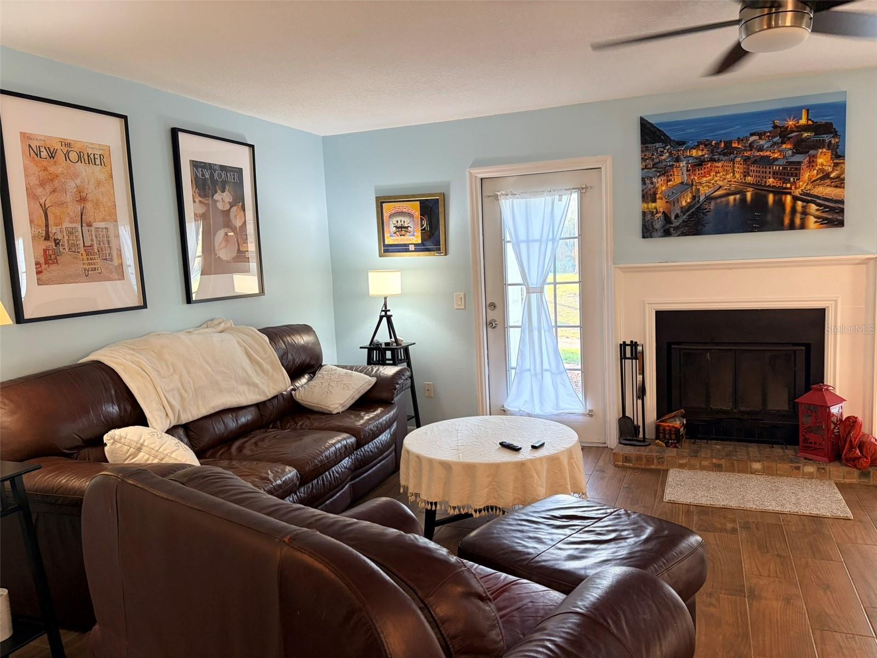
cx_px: 438
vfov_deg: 53.1
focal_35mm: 26
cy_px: 329
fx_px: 659
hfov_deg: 67.3
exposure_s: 1/60
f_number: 1.6
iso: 125
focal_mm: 5.96
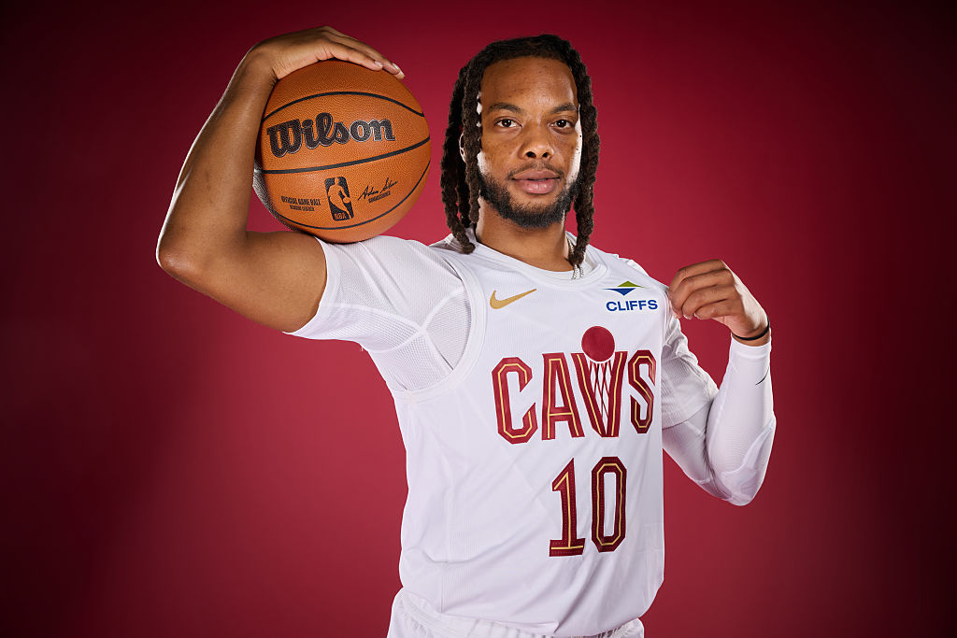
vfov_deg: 21.2
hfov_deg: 31.4
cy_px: 319
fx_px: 1701
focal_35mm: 64
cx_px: 478
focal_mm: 64
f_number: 8
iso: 100
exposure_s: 1/200
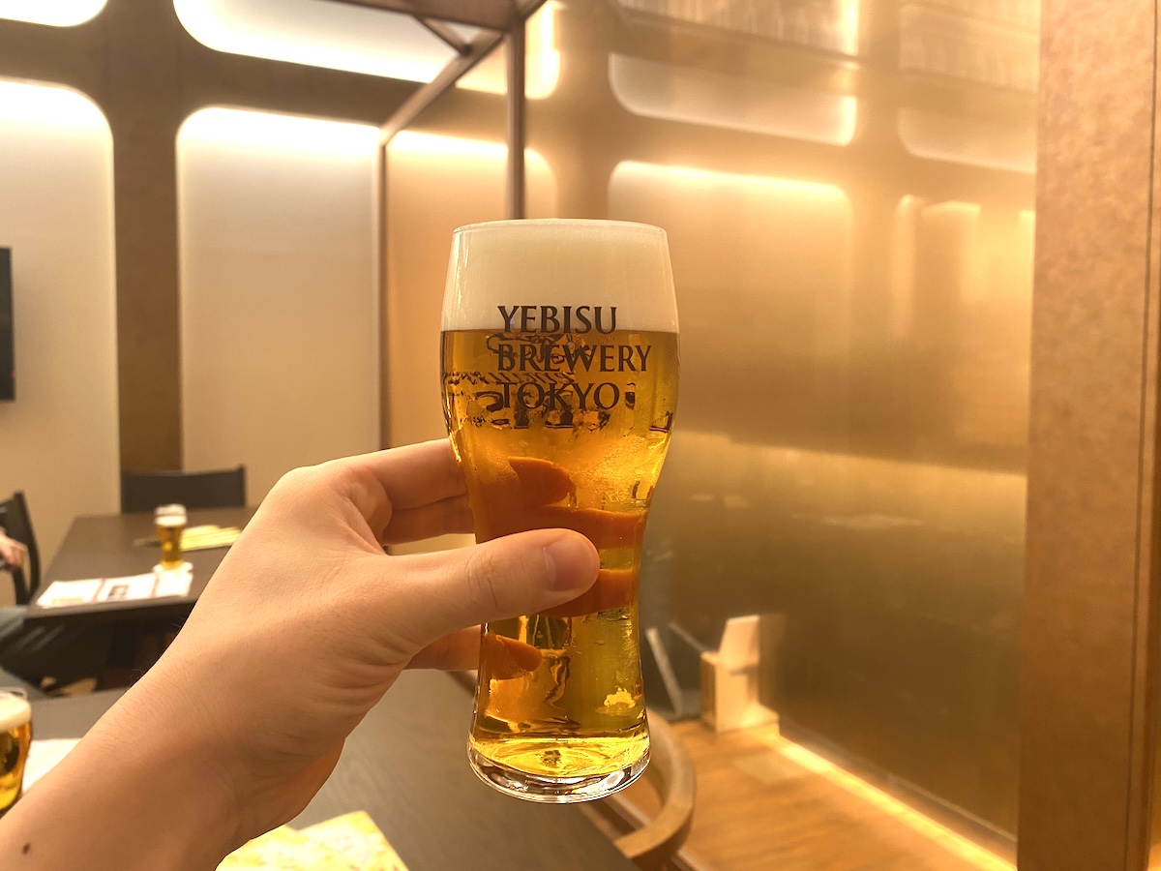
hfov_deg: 67.3
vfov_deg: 53.1
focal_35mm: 26
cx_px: 580
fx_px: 872
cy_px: 436
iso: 100
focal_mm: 4.25
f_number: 1.8
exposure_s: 1/49
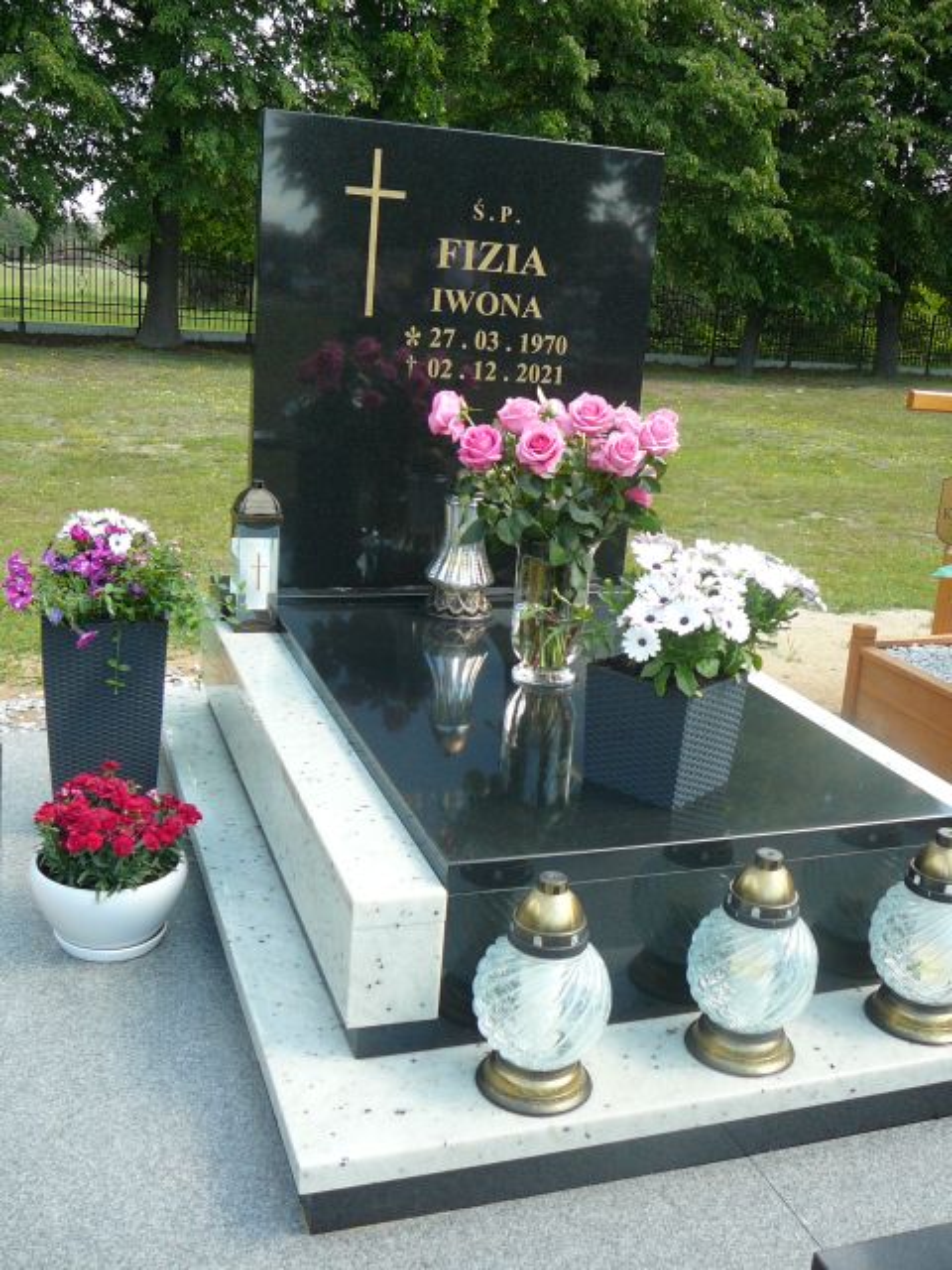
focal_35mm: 35
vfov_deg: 52.6
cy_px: 635
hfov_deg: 40.7
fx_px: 1283
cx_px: 476
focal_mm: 5.2
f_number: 2.8
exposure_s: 1/200
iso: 80
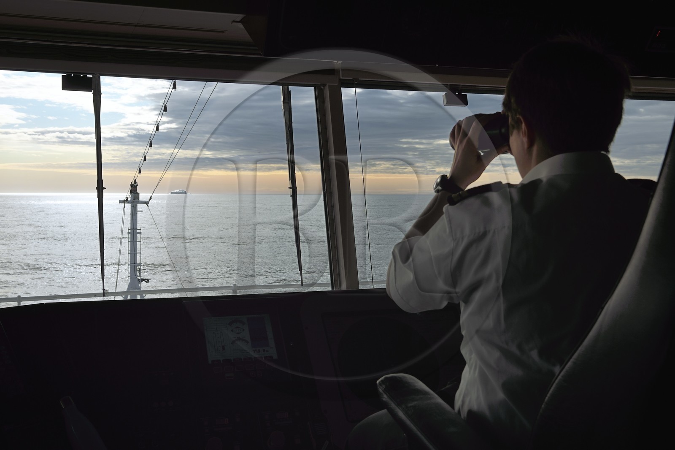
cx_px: 338
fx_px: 712
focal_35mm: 38
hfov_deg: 50.7
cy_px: 225
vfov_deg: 35.0
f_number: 11
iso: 200
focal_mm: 38
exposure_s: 1/320
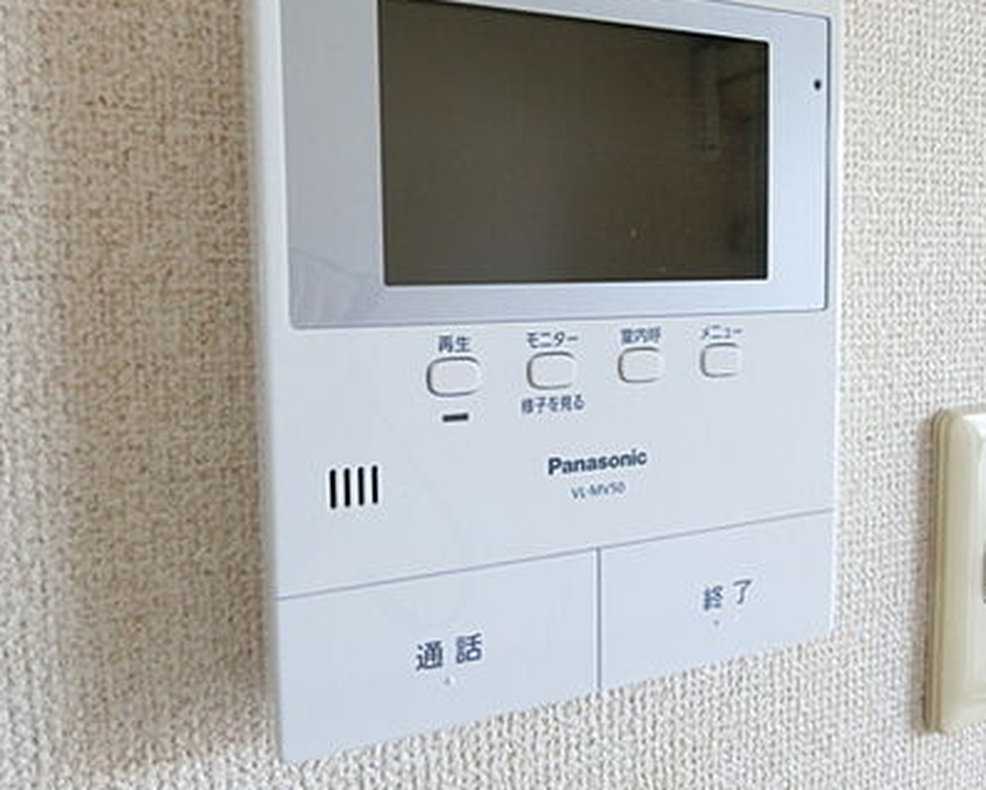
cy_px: 345
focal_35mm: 28
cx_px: 536
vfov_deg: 51.4
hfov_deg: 62.1
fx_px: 817
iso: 400
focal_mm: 4.06
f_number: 2.7
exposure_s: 1/30
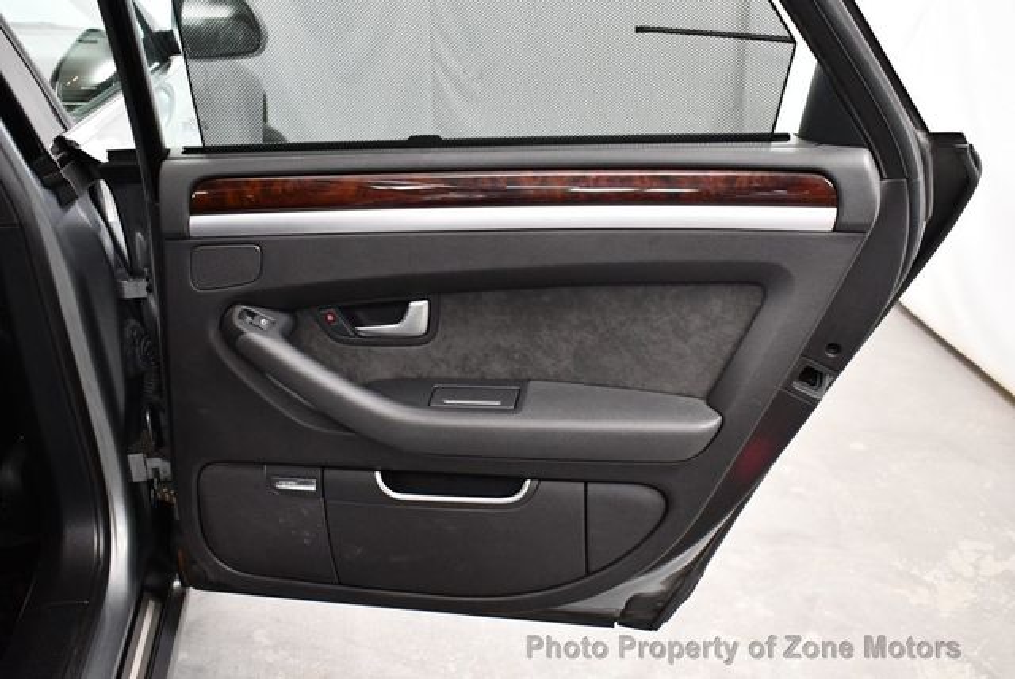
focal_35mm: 36
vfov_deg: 36.9
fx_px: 1016
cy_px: 340
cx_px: 508
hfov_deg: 53.1
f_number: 3.5
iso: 3200
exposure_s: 1/80
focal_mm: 18
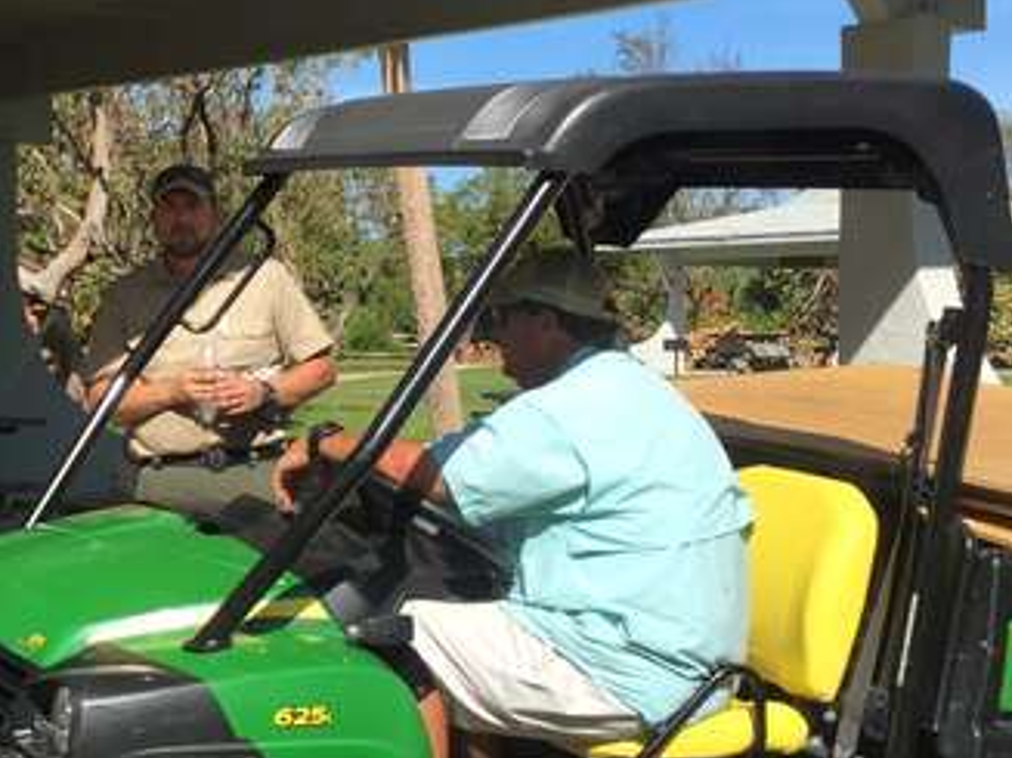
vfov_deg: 20.7
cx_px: 46
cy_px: 427
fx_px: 2075
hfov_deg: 26.2
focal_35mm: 71
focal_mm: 4.15
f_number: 2.2
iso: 32
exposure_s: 1/1522
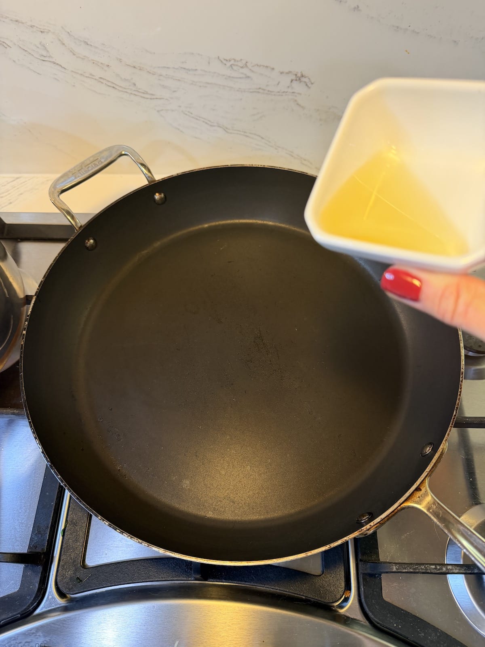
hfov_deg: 56.8
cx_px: 242
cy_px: 324
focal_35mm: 24
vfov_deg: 71.6
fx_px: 448
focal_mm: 6.76
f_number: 1.78
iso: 160
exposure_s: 1/60
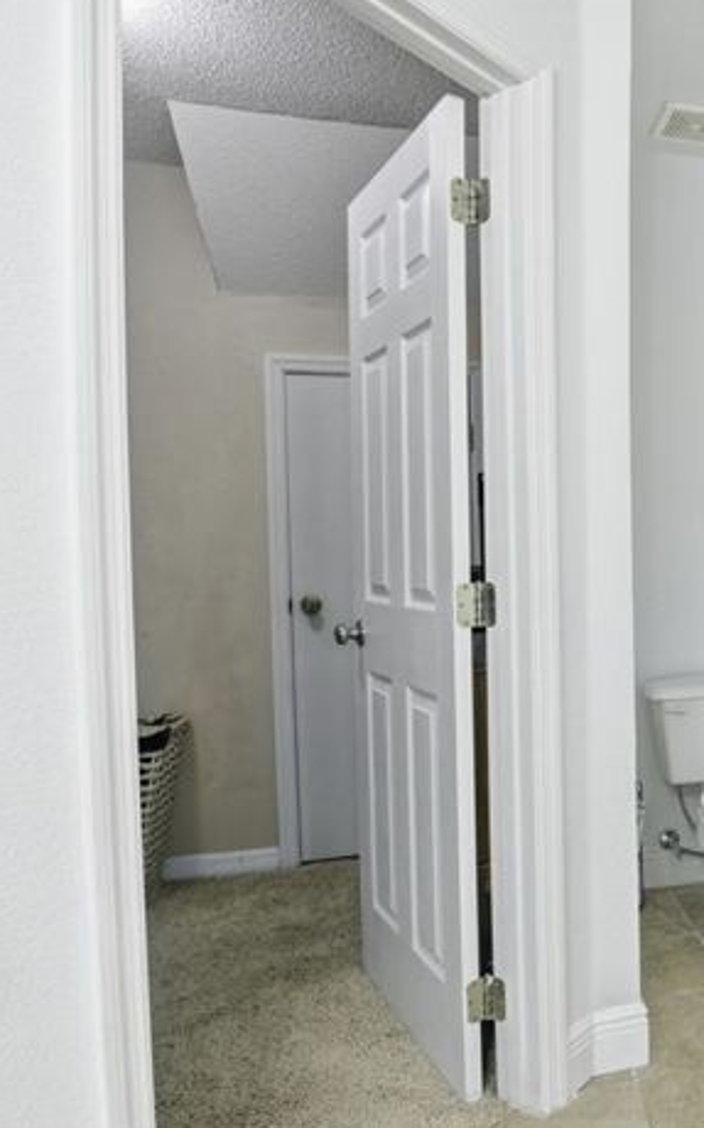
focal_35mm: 26
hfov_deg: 40.3
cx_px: 744
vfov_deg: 70.9
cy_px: 559
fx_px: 792
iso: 200
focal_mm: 11
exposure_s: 1/60
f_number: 8
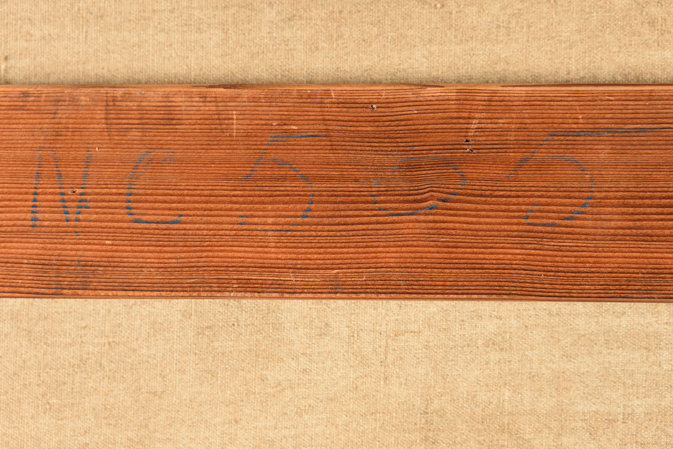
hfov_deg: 32.4
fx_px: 1159
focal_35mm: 62
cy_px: 224
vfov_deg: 21.9
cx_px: 336
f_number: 9
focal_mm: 62
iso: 200
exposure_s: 1/125
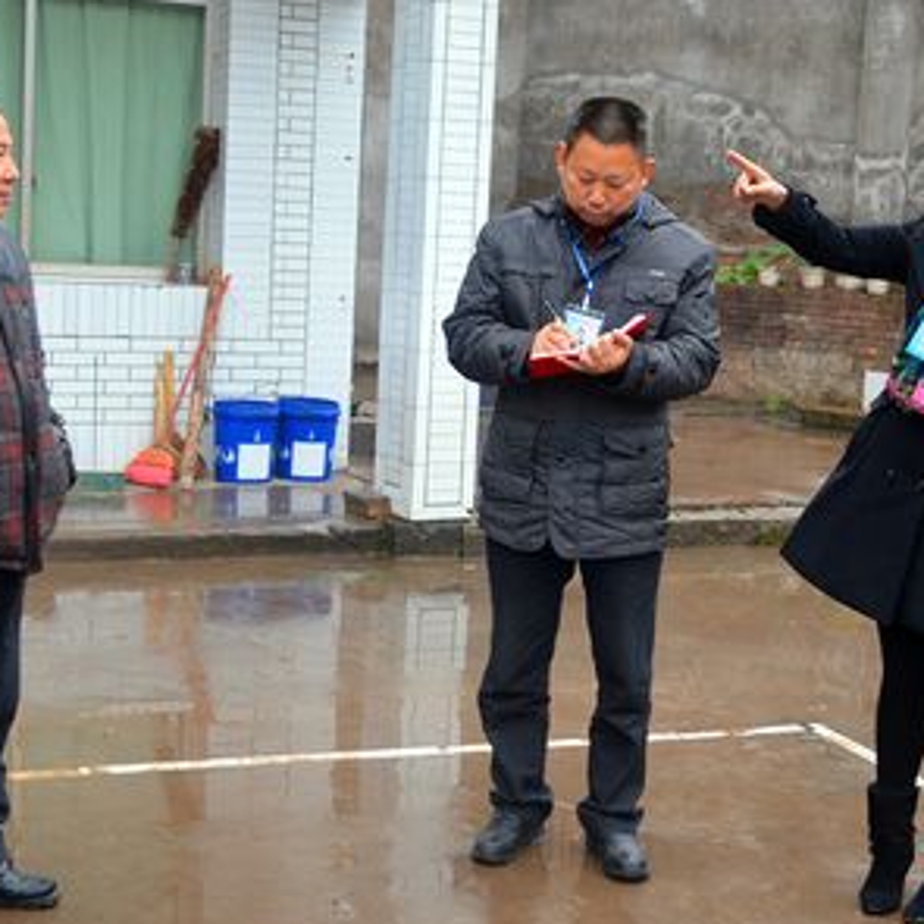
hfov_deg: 30.5
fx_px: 1691
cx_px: 536
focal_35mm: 56
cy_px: 462
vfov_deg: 30.6
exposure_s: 1/60
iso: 450
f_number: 4.2
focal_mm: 26
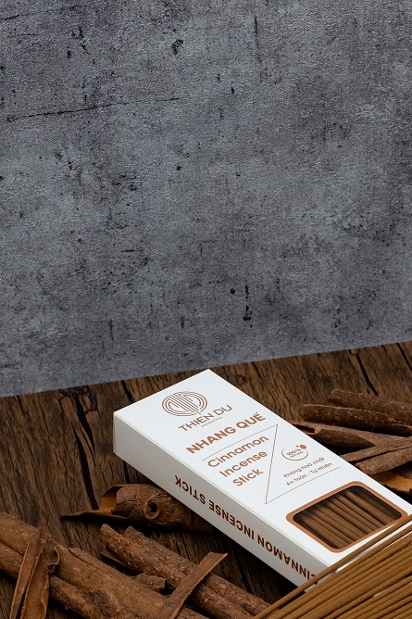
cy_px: 440
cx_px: 318
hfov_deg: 9.1
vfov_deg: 13.6
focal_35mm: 151
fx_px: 2593
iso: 800
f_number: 5.6
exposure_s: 1/125
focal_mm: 56
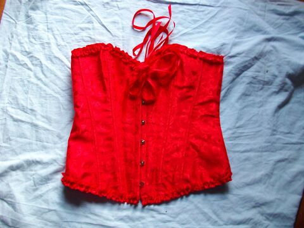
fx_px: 281
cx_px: 152
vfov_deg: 44.2
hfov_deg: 56.8
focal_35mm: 32
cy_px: 114
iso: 80
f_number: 2.9
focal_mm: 5.7
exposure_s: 1/11.3
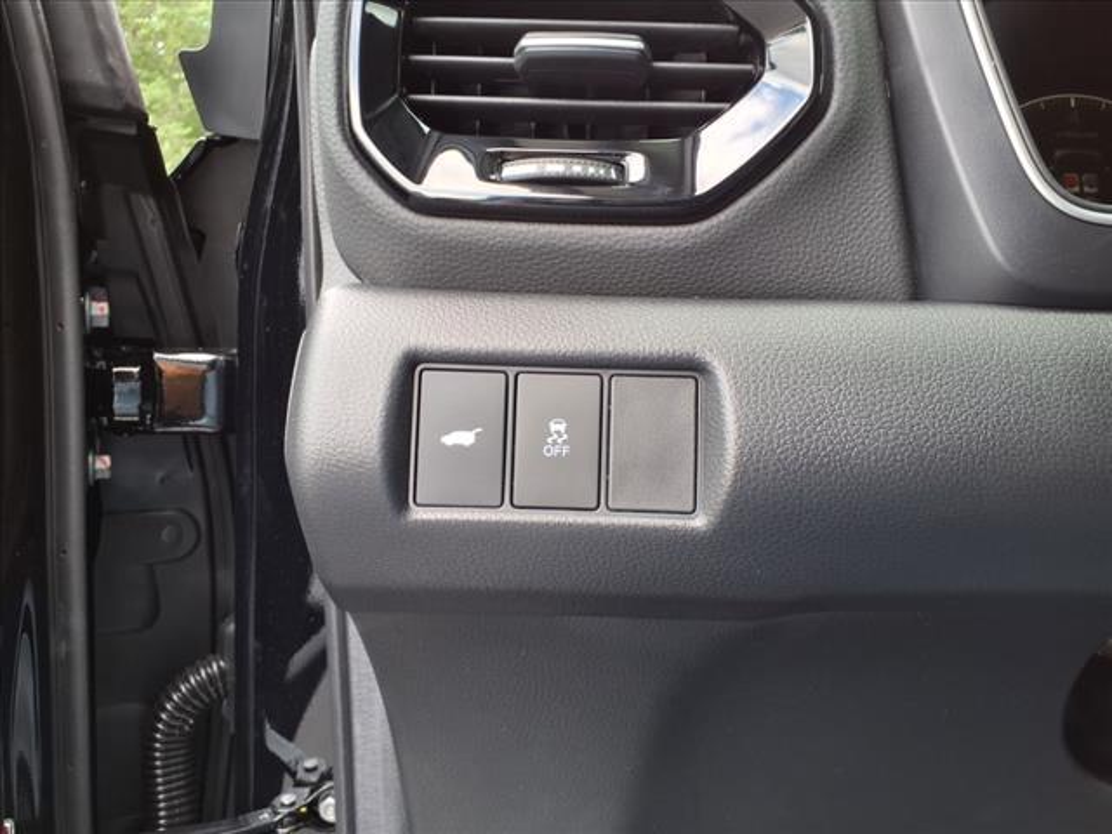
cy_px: 417
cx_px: 556
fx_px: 867
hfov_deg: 65.3
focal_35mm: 27
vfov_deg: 51.4
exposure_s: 1/60.2
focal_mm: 3.58
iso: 40
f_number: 1.9
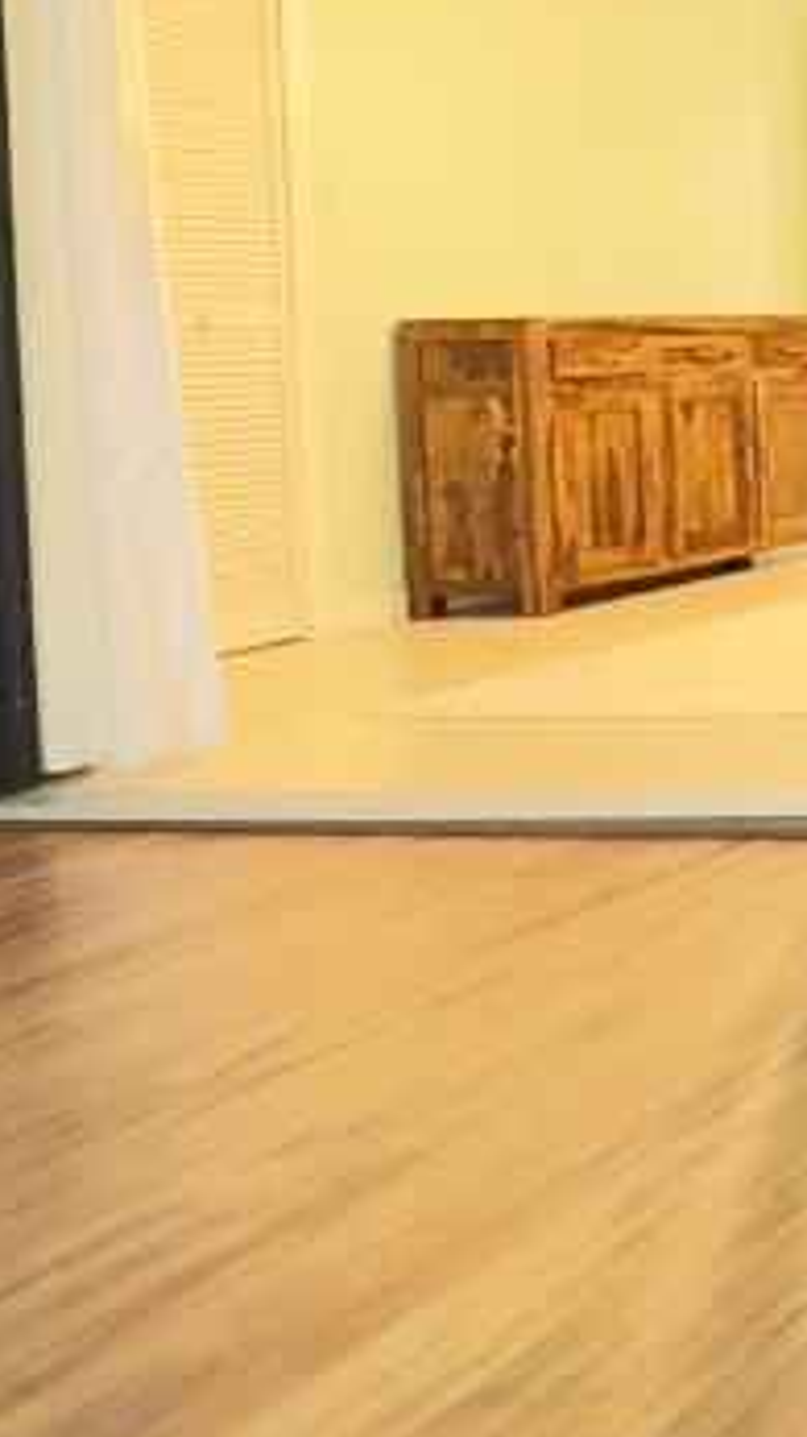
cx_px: 1837
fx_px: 1713
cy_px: 348
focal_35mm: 45
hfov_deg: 16.0
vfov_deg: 43.9
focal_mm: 2.22
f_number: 2.2
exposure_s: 1/40
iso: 1000
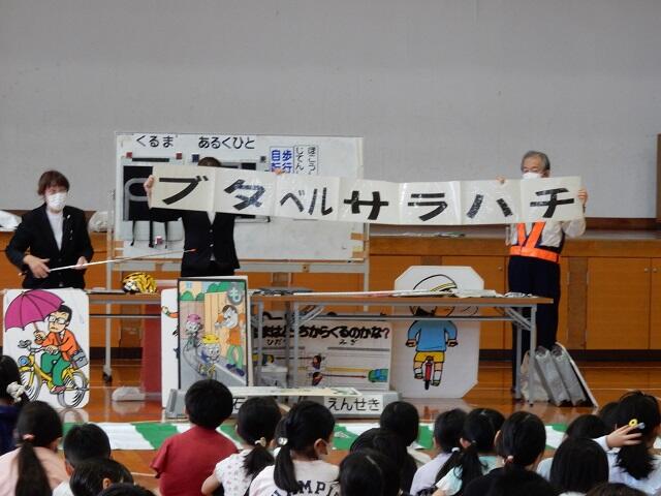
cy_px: 248
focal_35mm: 139
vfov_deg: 10.7
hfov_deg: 14.2
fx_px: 2654
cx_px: 330
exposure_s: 1/25
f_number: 6
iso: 400
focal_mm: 24.7
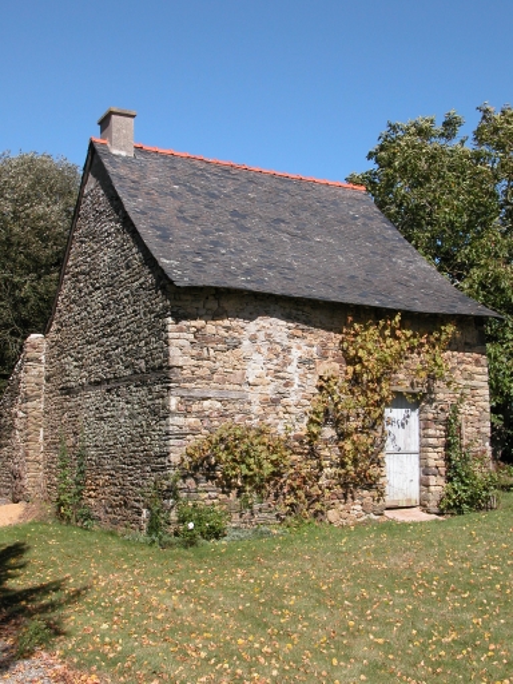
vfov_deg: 41.2
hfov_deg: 31.5
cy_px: 342
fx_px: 909
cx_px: 256
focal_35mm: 46
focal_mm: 11.6
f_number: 6.7
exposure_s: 1/269
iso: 100
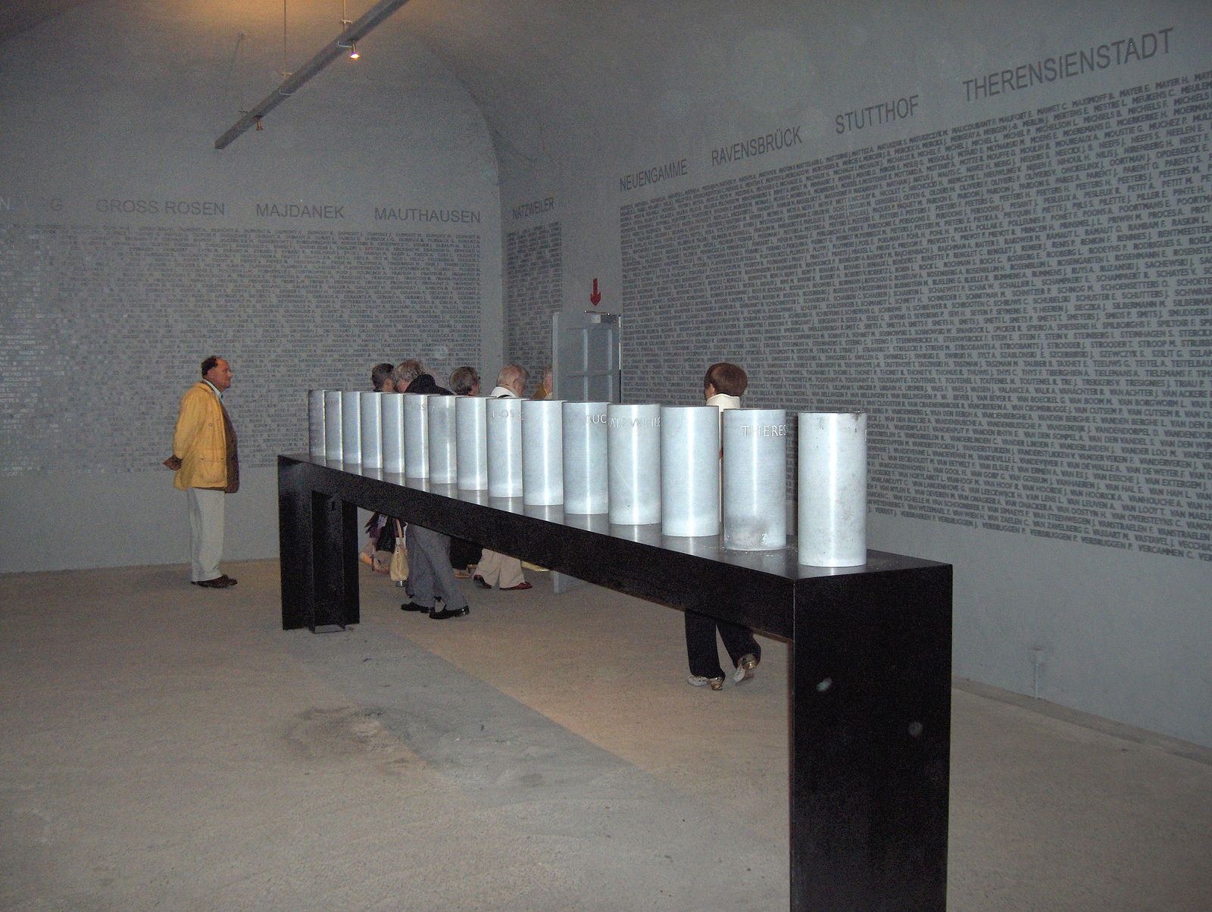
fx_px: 1367
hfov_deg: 47.8
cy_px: 456
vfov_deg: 36.9
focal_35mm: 39
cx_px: 606
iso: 171
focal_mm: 8
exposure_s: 1/60
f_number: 2.8
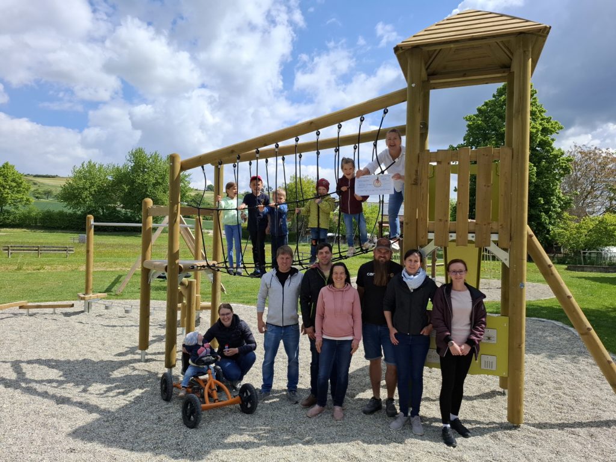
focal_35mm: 23
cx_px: 308
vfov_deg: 58.9
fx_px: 409
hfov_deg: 73.9
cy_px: 231
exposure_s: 1/2037
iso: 50
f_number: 1.8
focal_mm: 5.54
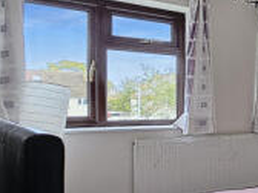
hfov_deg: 28.3
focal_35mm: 45
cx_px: 383
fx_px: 335
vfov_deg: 32.0
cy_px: 125
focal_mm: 2.2
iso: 50
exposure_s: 1/50
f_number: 2.2
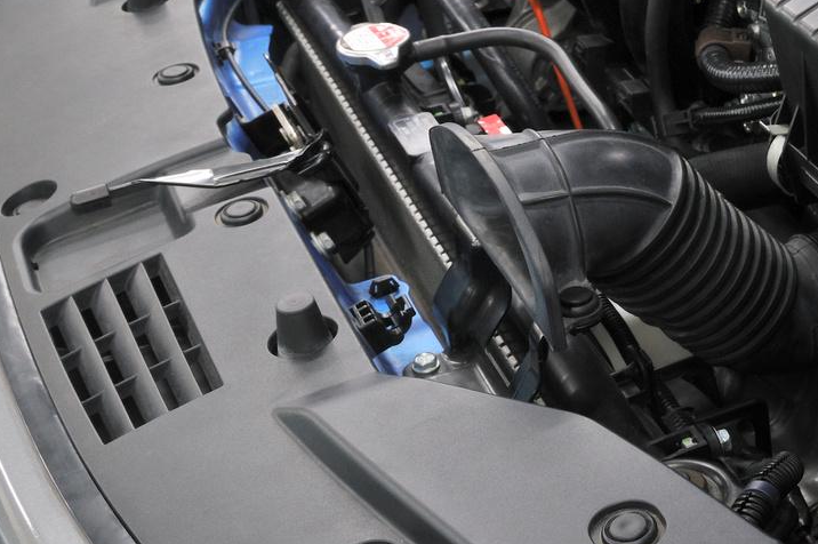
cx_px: 942
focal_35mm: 85
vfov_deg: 15.8
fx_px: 1930
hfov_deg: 22.3
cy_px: 44
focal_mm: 24
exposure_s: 1/4
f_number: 8
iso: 200
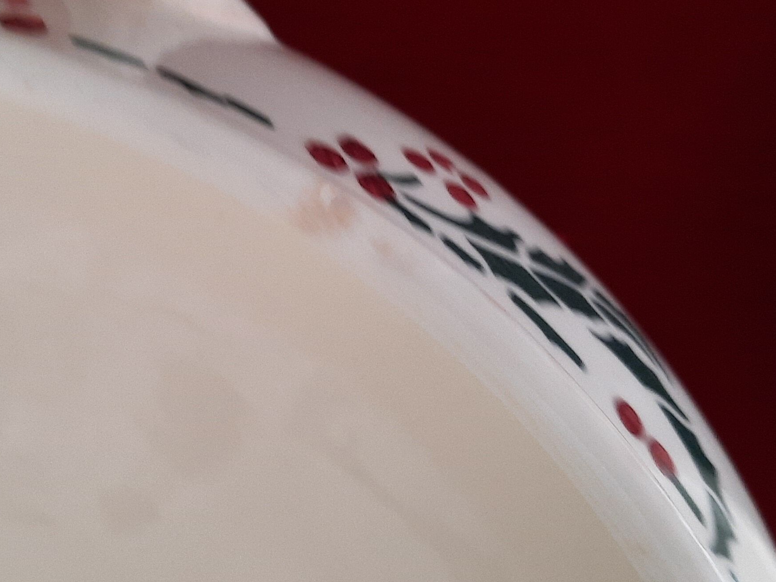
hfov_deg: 33.6
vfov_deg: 25.7
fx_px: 1278
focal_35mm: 57
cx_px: 299
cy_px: 259
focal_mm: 4.6
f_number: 2
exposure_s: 1/50
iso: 200
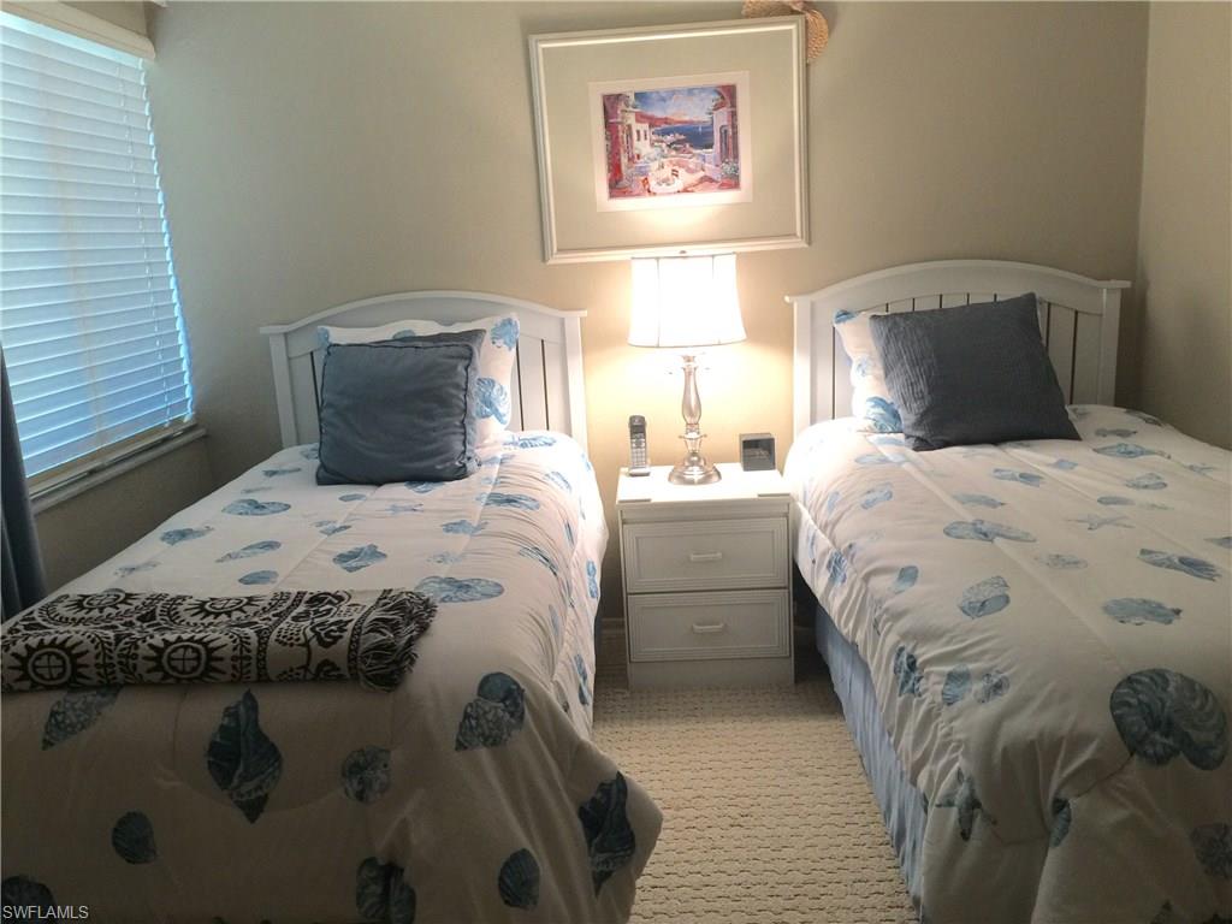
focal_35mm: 29
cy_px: 462
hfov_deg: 61.7
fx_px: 1032
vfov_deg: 48.2
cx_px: 616
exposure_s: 1/15
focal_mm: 4.15
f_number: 2.2
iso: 40
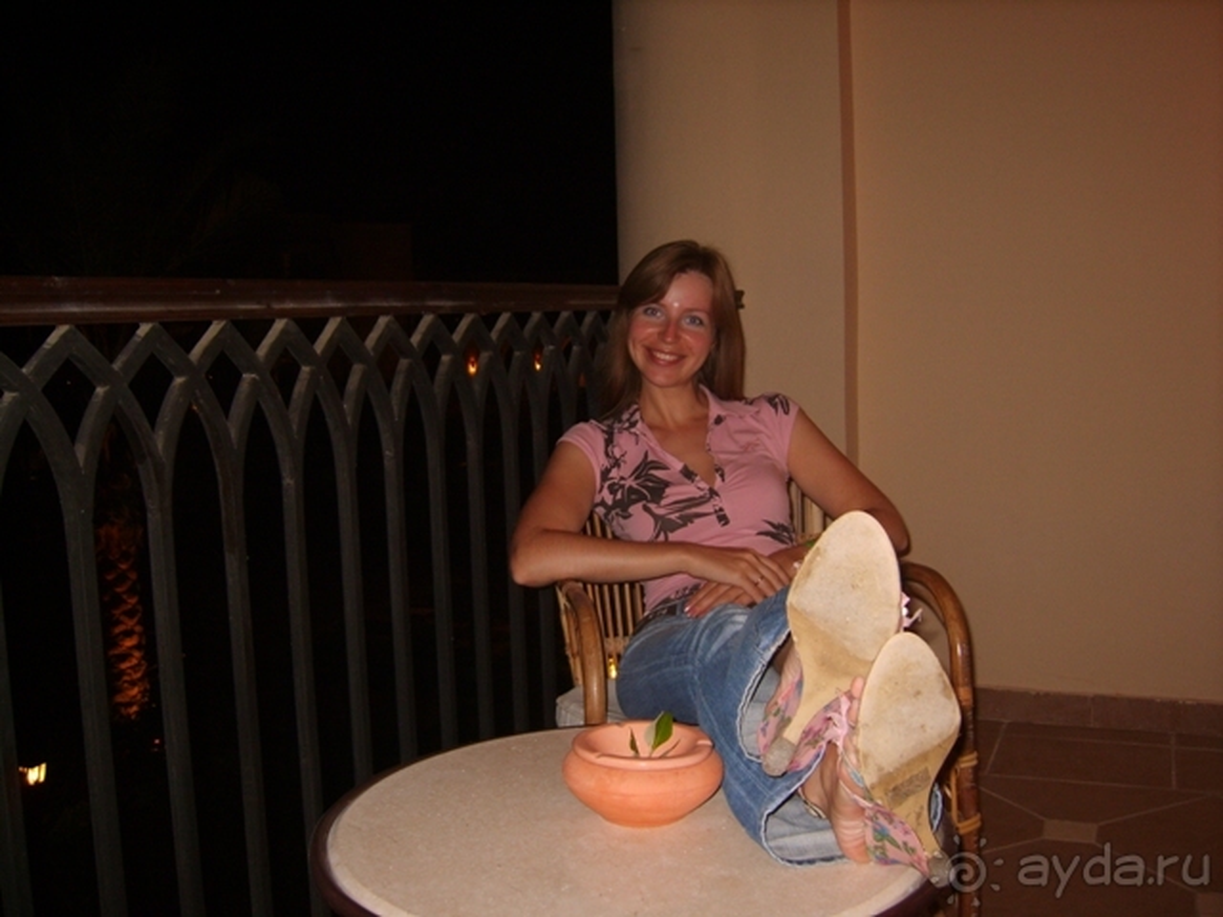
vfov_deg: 40.7
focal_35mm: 35
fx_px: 1237
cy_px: 458
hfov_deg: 52.6
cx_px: 612
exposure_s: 1/30
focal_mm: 7.4
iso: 100
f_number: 2.8
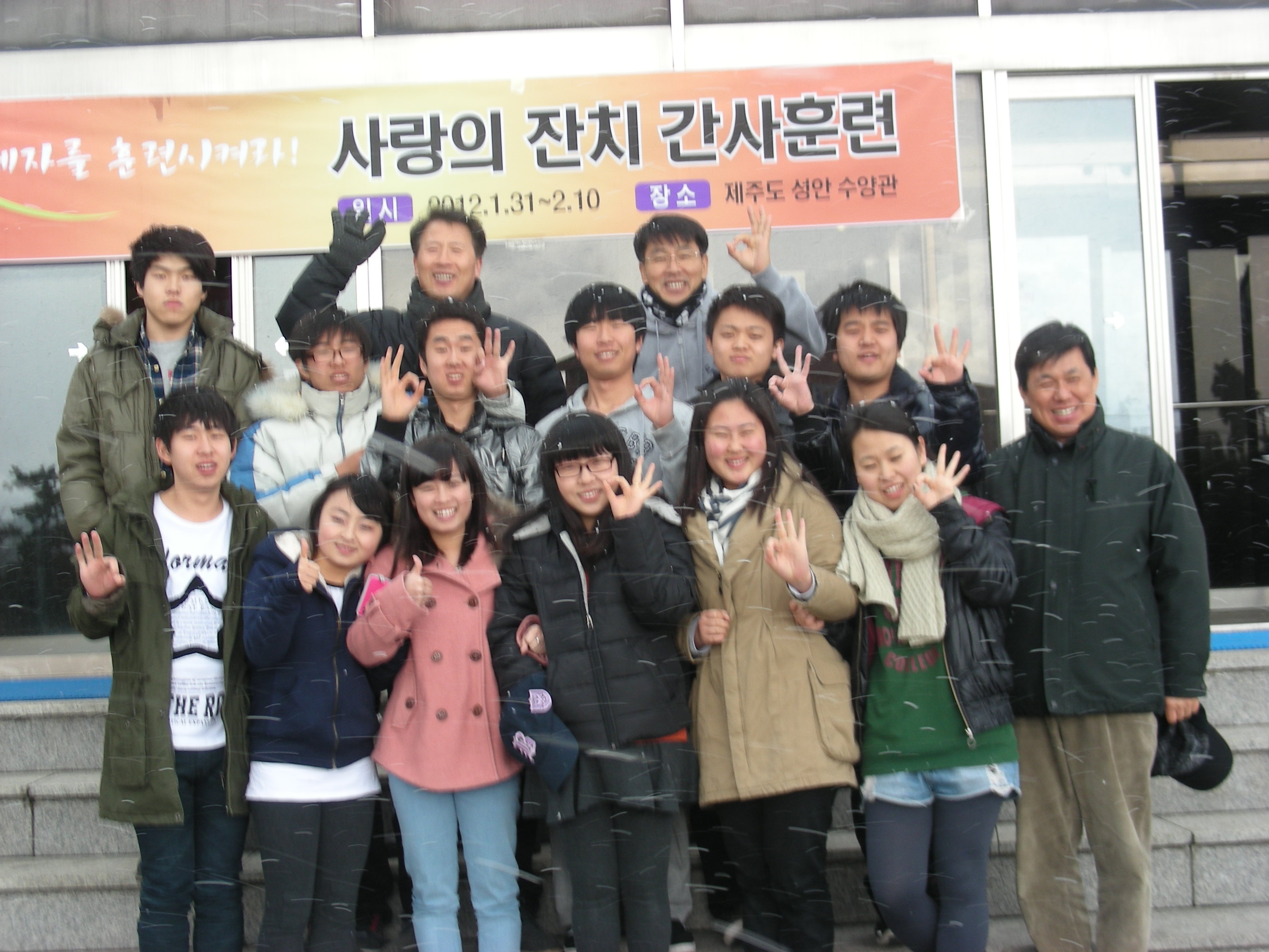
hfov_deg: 33.2
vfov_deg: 25.2
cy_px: 476
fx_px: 2126
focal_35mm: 58
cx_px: 634
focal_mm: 9.7
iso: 50
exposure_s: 1/42
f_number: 3.5
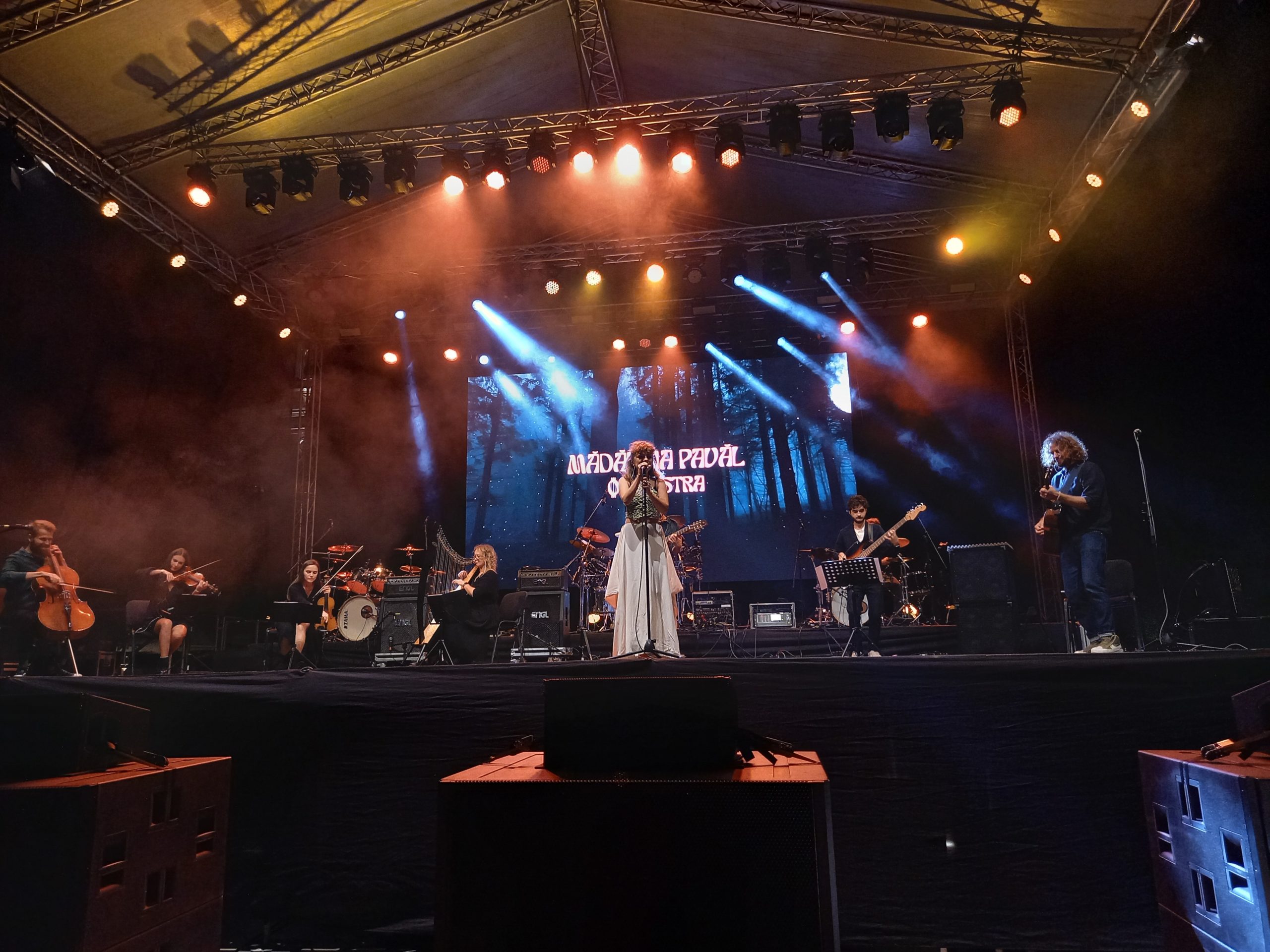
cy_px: 476
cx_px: 635
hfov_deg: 69.4
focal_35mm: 25
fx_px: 917
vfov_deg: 54.9
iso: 250
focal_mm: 4.65
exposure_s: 1/50
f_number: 1.8
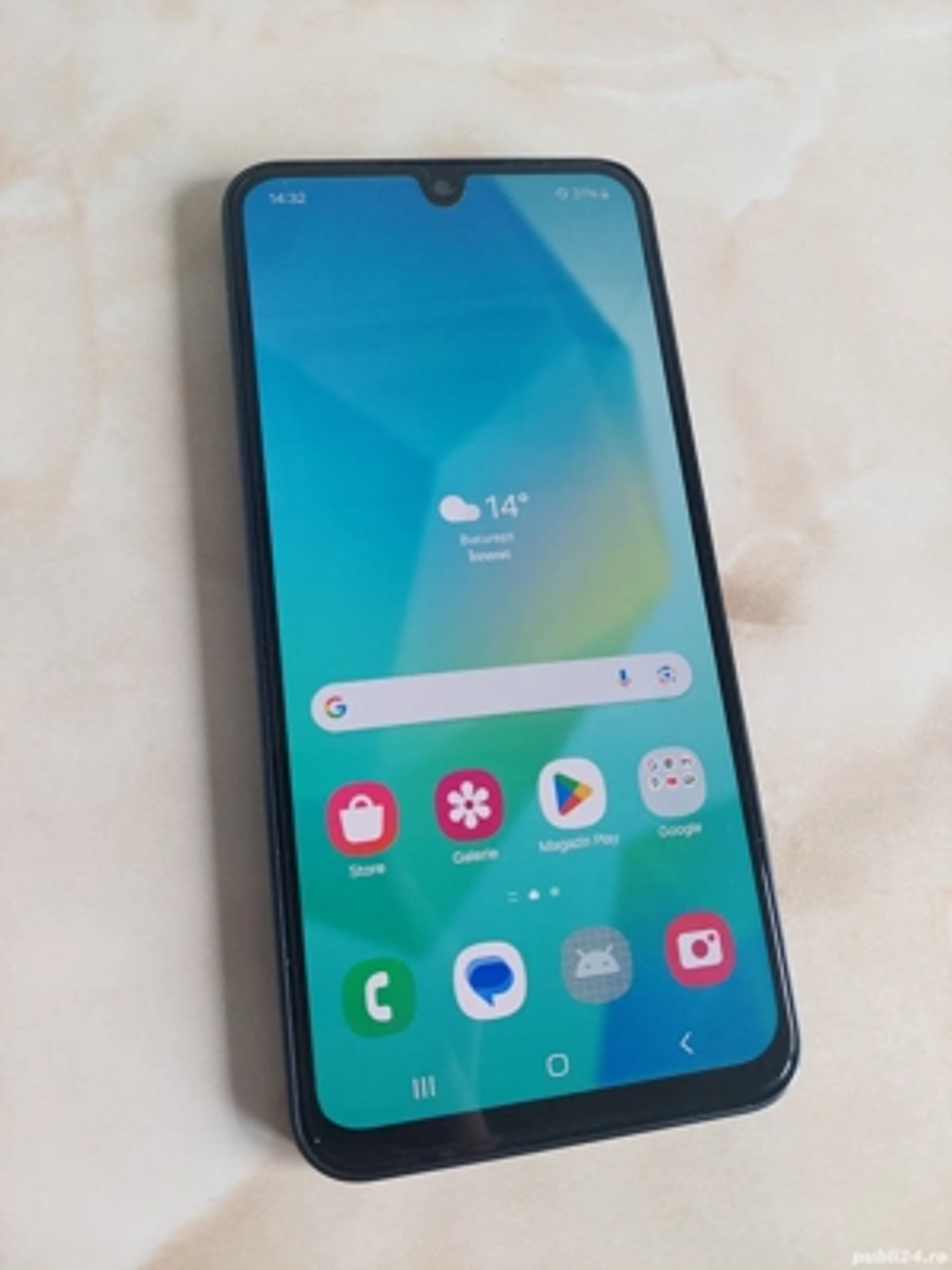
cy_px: 635
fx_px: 880
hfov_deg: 56.8
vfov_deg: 71.6
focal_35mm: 24
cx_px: 476
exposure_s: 1/120
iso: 200
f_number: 1.8
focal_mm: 5.23
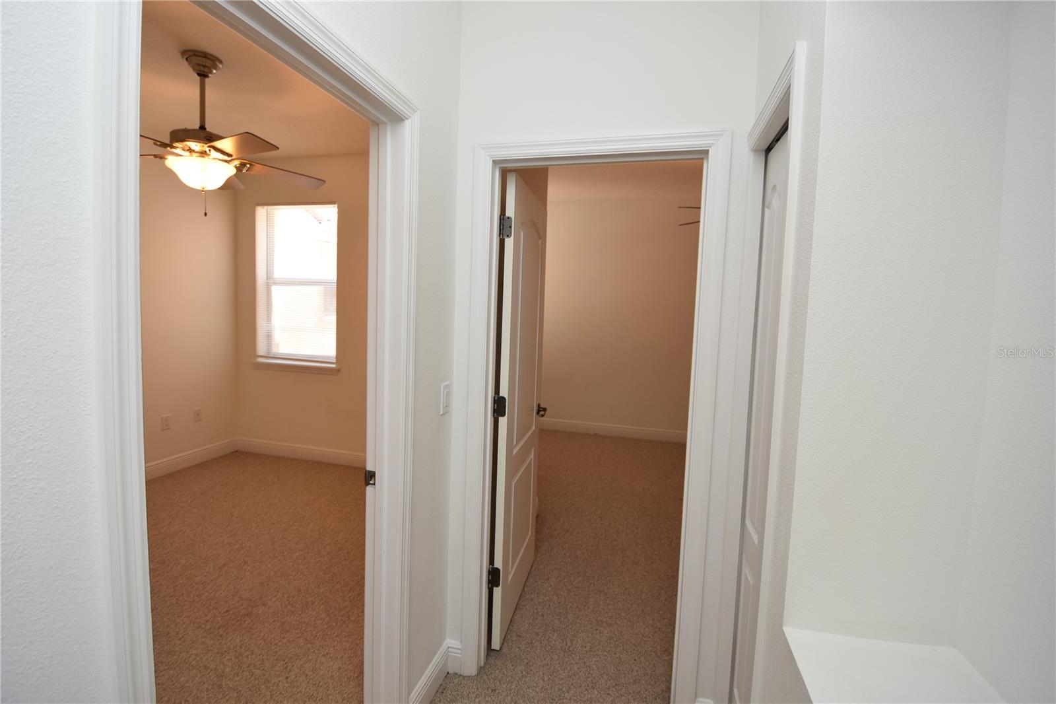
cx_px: 528
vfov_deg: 77.3
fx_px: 440
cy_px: 352
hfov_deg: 100.4
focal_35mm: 15
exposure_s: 1/60
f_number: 4
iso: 250
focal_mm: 10
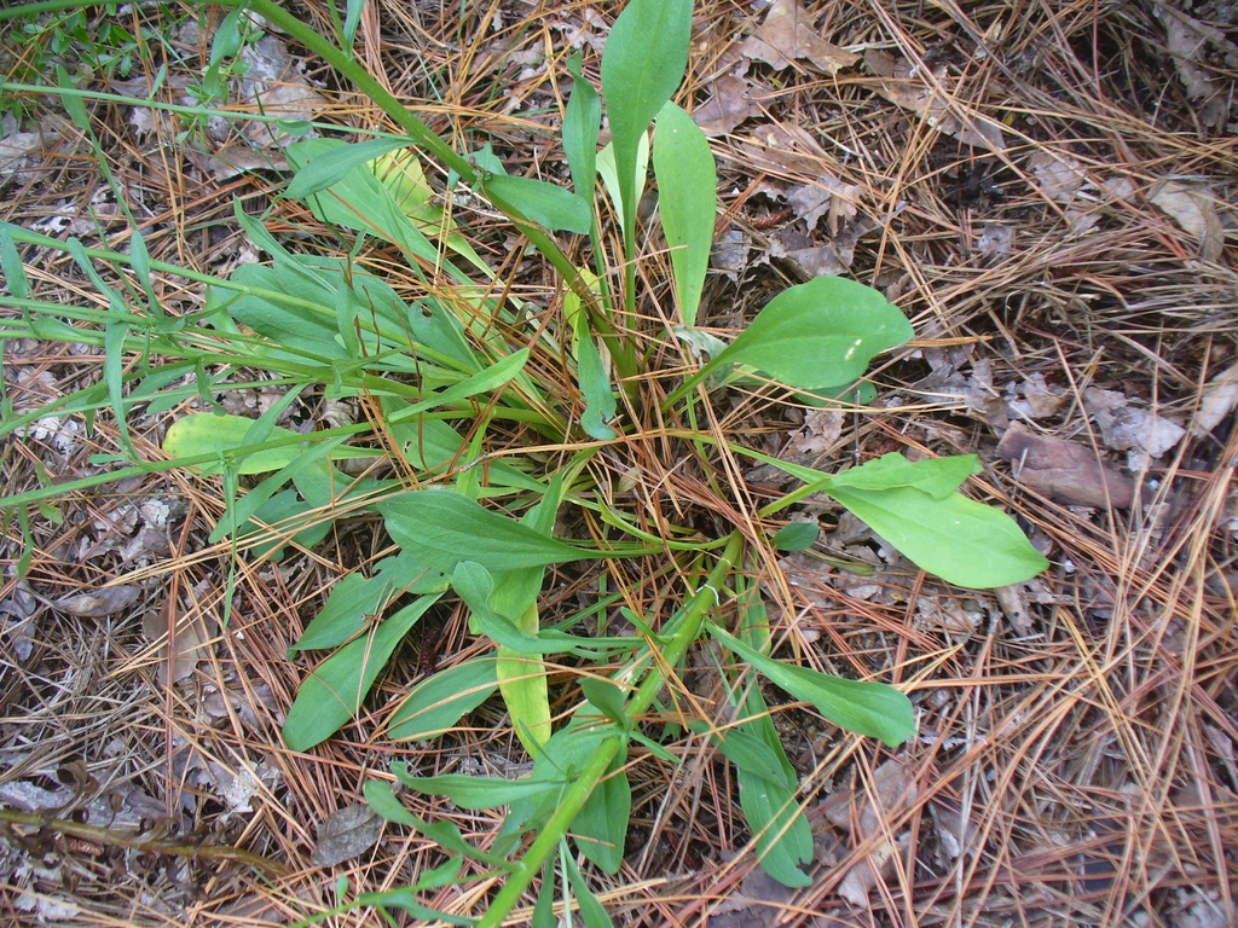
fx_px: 1323
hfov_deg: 50.1
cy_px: 464
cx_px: 619
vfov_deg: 38.7
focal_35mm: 37
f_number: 2.8
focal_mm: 6.1
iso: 80
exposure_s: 1/60
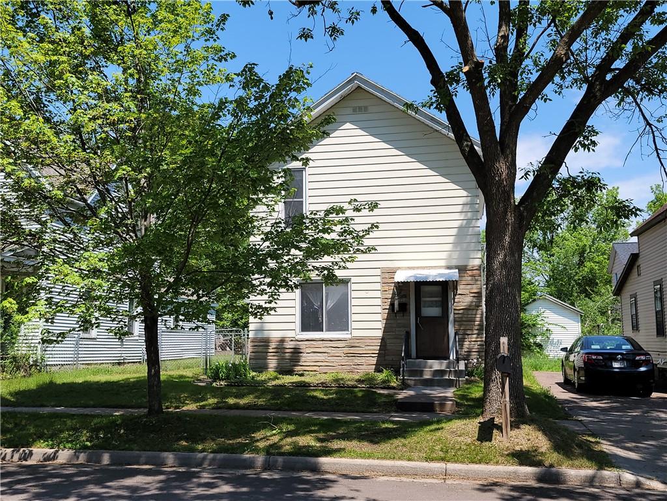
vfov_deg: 56.8
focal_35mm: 24
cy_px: 250
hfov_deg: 71.6
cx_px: 334
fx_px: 462
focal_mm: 6.7
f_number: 1.8
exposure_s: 1/763
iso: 16
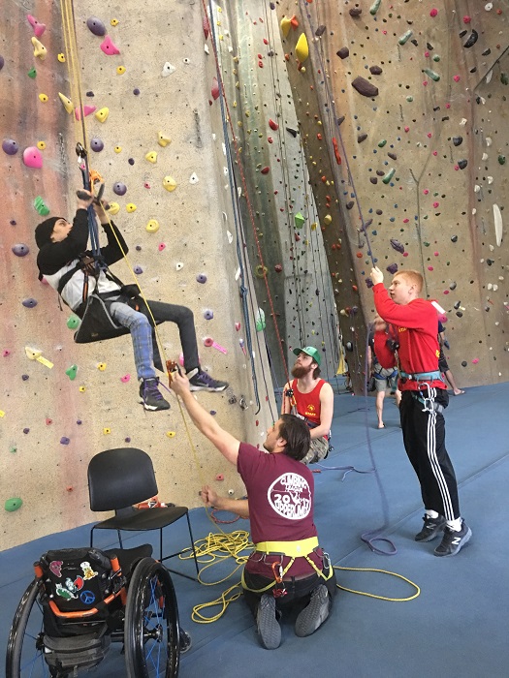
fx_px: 569
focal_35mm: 29
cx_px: 254
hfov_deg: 48.2
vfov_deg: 61.7
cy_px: 339
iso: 64
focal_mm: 4.15
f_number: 2.2
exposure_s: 1/4
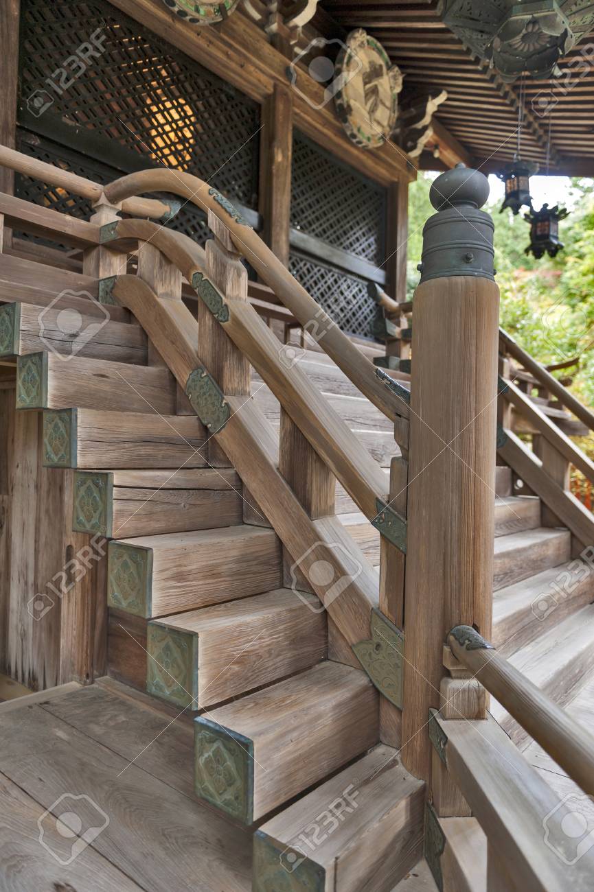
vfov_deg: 73.8
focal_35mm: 24
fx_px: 595
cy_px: 446
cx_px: 297
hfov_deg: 53.1
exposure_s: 1/60
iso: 200
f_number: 2.8
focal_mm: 24
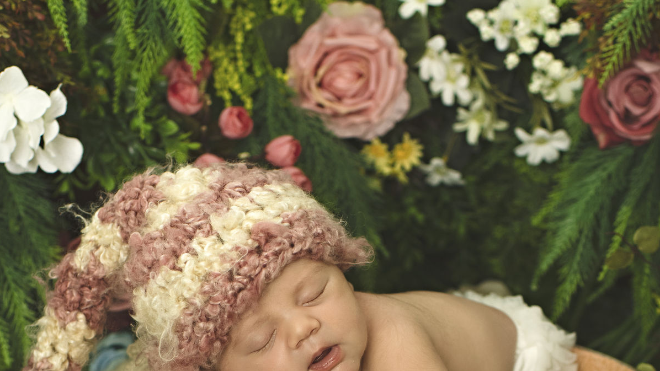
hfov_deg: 25.7
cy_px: 493
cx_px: 329
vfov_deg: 14.0
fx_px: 1449
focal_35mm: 83
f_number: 2.8
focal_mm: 35
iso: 400
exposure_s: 1/200
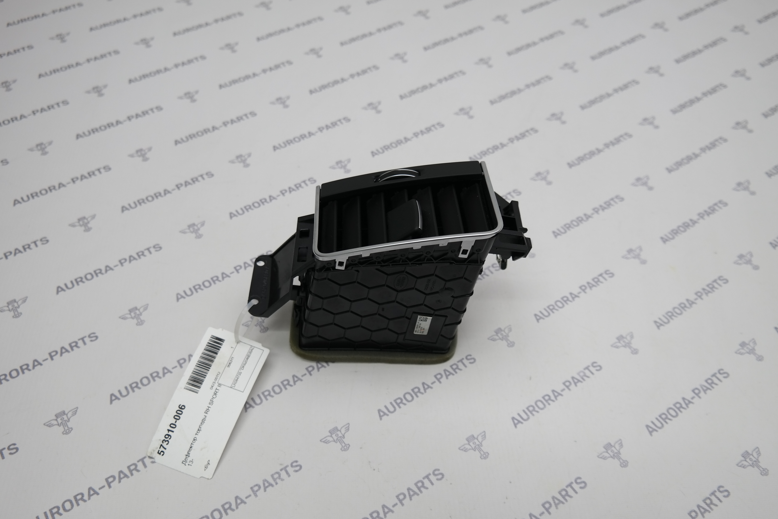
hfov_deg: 61.9
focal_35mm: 30
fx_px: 648
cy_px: 260
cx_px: 389
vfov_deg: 43.6
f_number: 3.5
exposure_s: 1/80
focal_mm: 20
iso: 100
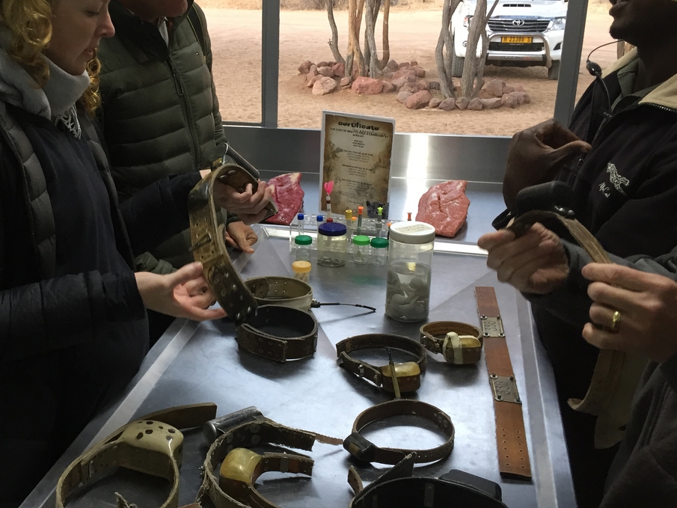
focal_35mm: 41
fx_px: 802
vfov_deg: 35.1
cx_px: 213
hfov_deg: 44.9
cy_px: 231
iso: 125
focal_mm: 4.15
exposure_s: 1/33
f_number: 2.2
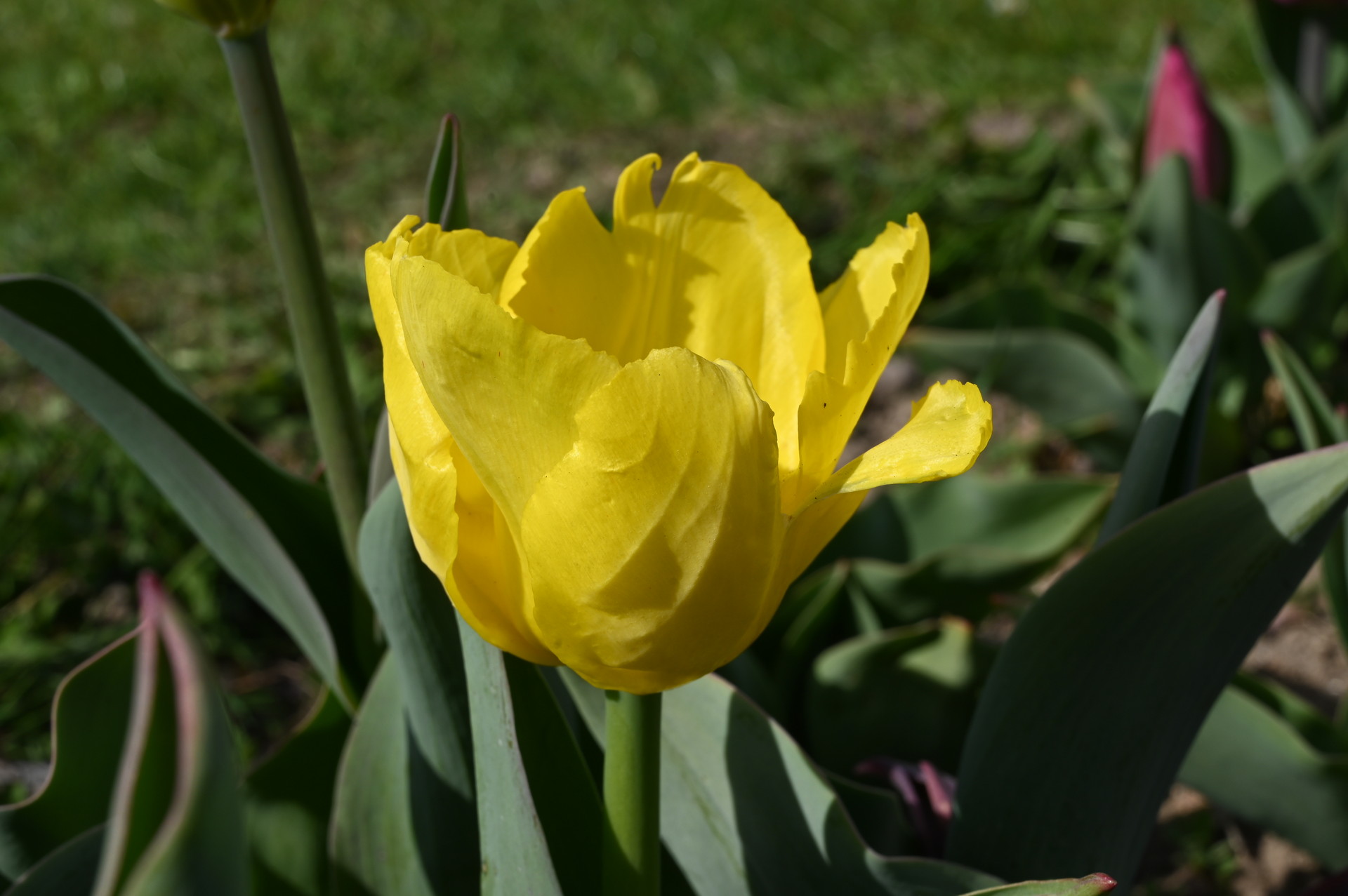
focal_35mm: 58
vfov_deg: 23.3
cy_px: 448
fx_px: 2170
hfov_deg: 34.5
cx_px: 674
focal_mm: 58
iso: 100
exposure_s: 1/125
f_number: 16
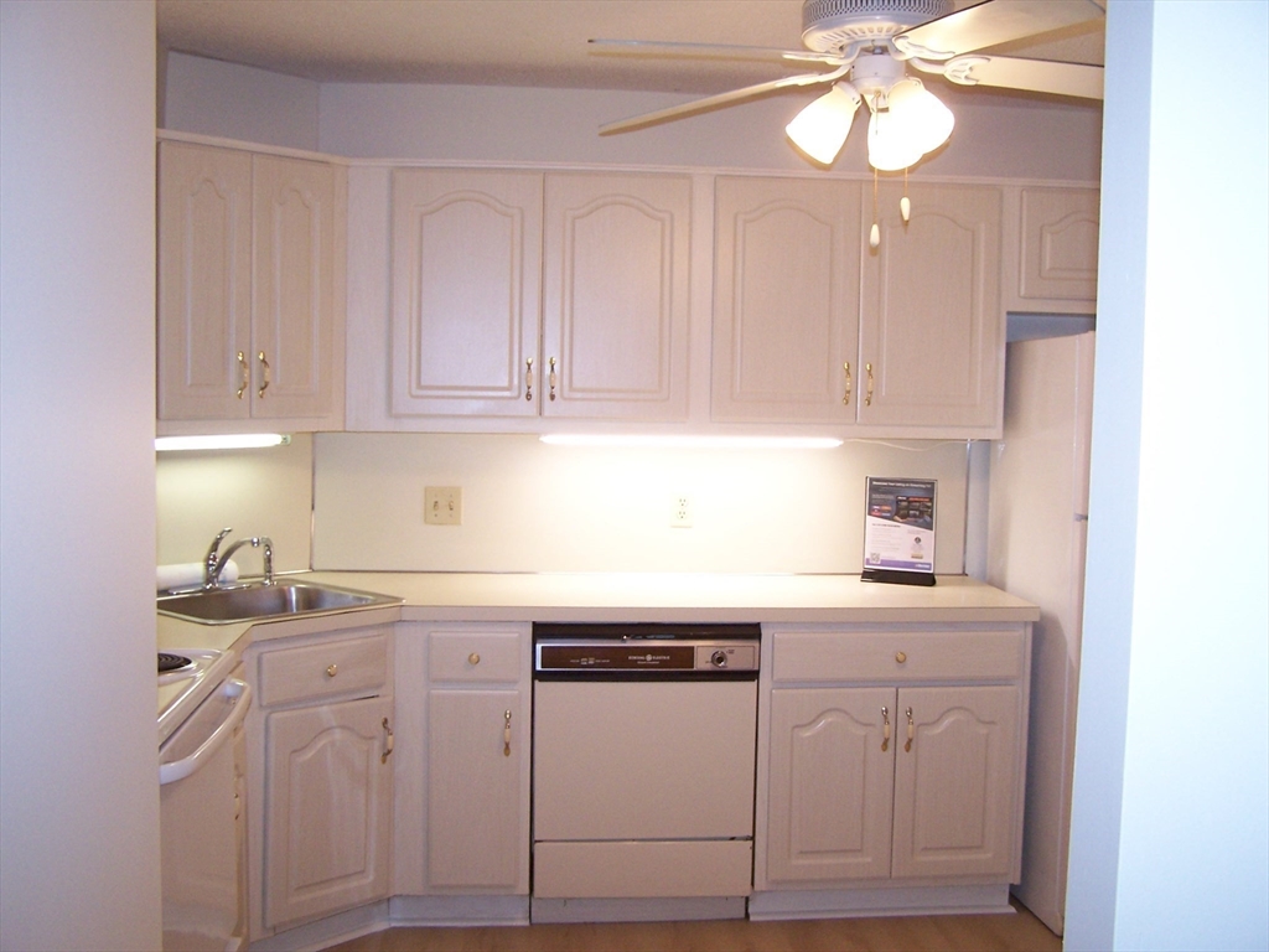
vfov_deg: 37.7
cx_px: 634
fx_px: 1393
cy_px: 476
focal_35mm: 38
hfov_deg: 49.0
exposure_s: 1/90
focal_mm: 6.3
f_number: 2.8
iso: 140
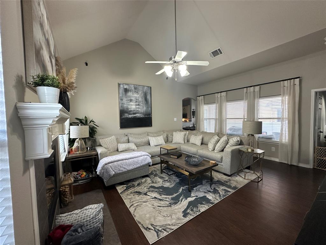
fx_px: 132
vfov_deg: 85.7
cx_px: 163
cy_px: 122
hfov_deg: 102.1
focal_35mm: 14
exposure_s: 1/60
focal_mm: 2.22
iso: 250
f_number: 2.2
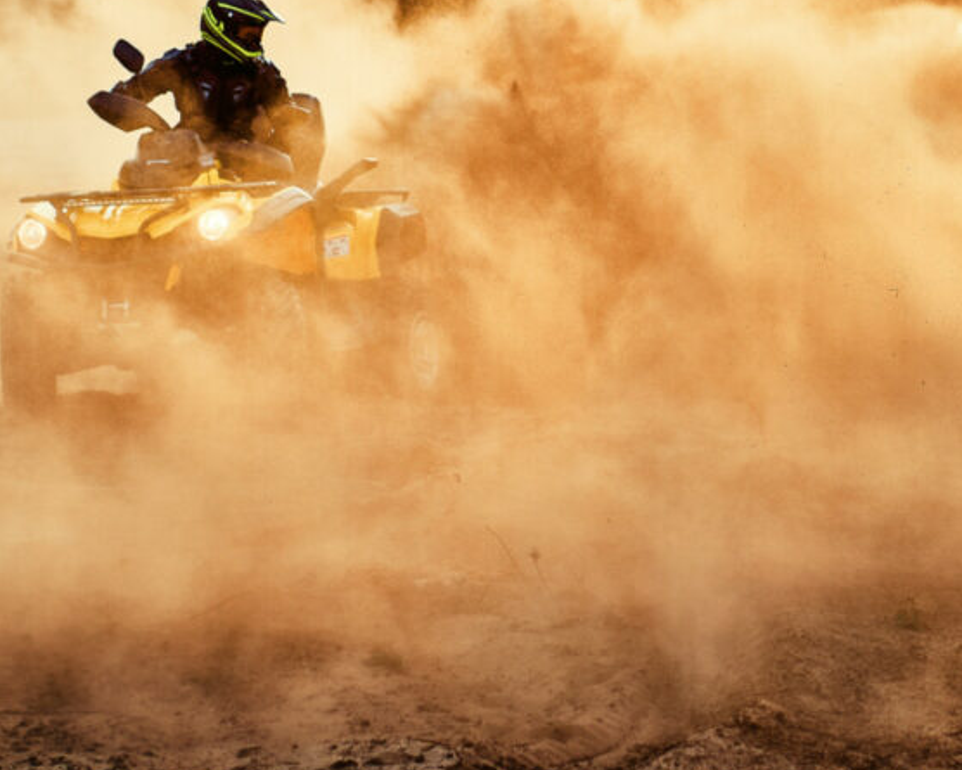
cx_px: 593
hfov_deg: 13.1
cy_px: 195
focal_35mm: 147
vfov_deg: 10.5
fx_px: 4186
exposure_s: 1/500
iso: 200
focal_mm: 85
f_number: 3.2
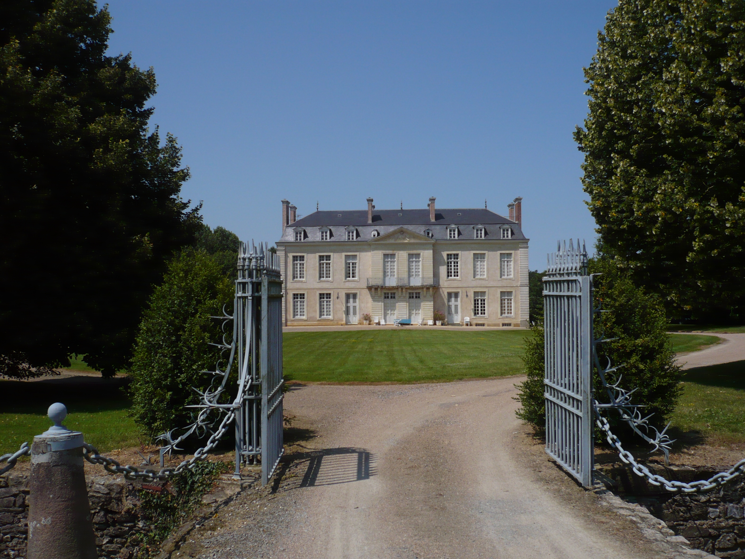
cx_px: 372
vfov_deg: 40.7
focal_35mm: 35
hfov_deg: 52.6
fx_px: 753
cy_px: 280
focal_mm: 5.8
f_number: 8
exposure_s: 1/400
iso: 100
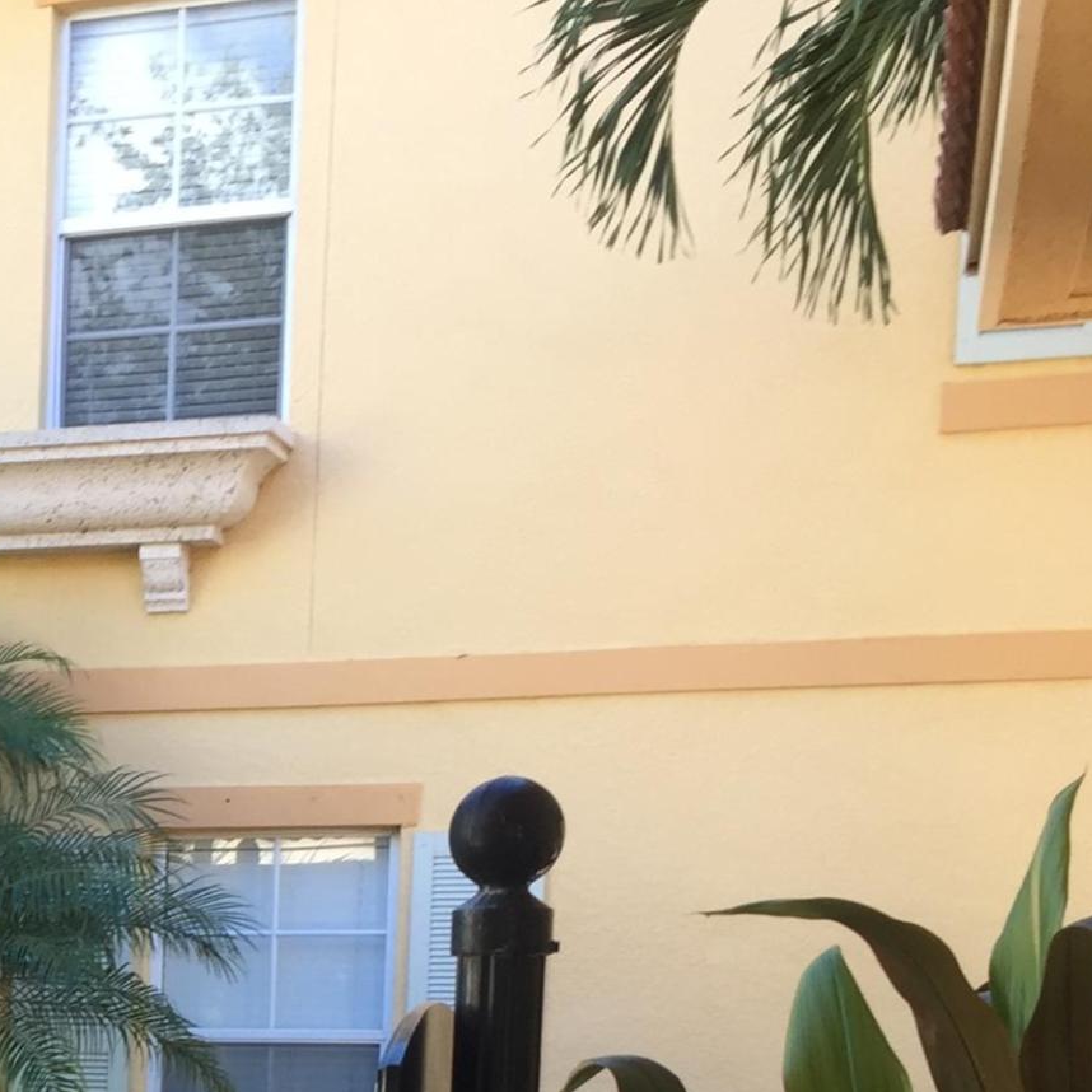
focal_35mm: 86
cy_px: 1353
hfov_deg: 18.8
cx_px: -319
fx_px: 3069
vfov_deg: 18.9
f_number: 2.2
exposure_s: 1/120
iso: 32
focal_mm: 4.15
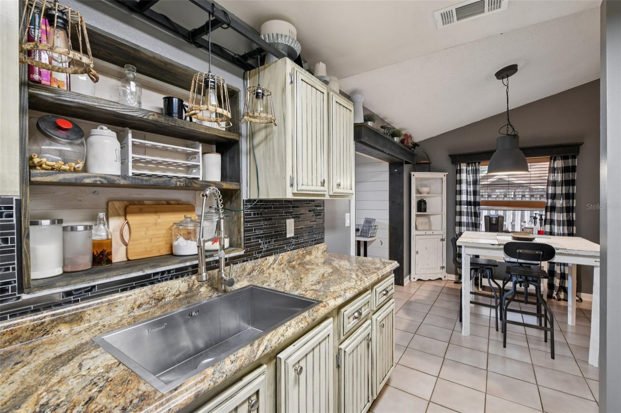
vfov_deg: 73.7
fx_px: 276
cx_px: 310
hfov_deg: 96.7
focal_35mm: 16
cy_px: 206
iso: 400
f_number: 8
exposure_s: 1/3
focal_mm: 16
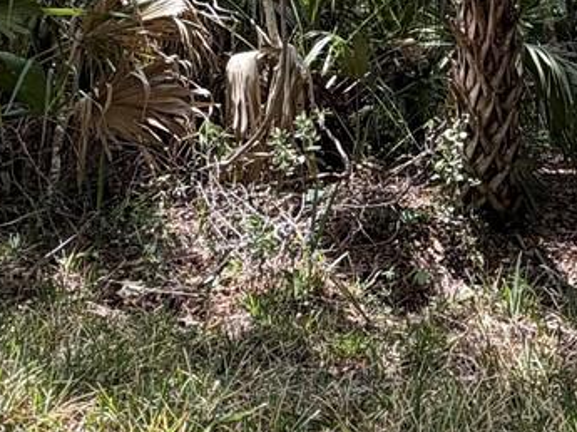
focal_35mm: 65
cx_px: 537
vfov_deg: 20.3
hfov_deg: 28.5
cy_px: -154
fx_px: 1082
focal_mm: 2.22
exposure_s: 1/219
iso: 50
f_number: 2.2
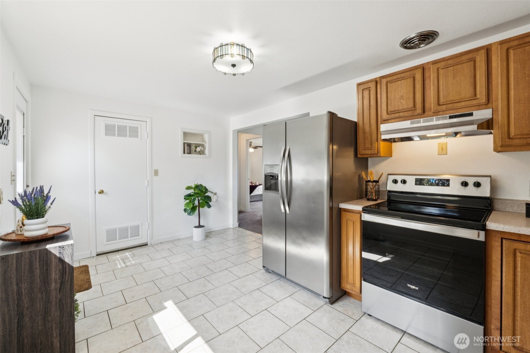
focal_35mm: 15
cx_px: 265
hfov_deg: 100.4
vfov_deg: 77.3
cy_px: 176
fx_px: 221
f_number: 10
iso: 250
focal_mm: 10
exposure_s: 1/13
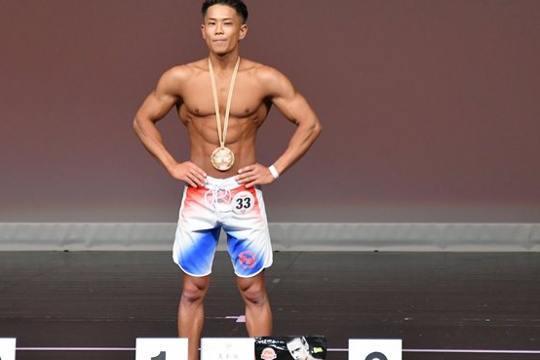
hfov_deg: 4.3
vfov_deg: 2.8
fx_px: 7242
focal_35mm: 483
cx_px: 219
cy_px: 181
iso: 4000
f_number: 5.6
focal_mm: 230
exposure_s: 1/400
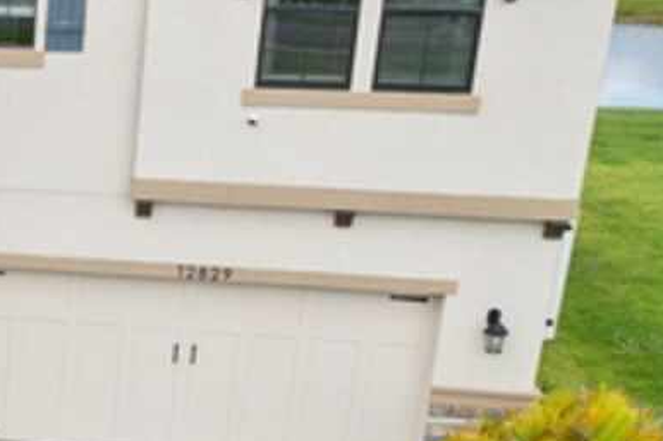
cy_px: 343
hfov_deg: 22.2
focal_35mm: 73
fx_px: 1344
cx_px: -364
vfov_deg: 18.5
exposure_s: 1/1500
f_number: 2.8
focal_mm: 8.4
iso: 100
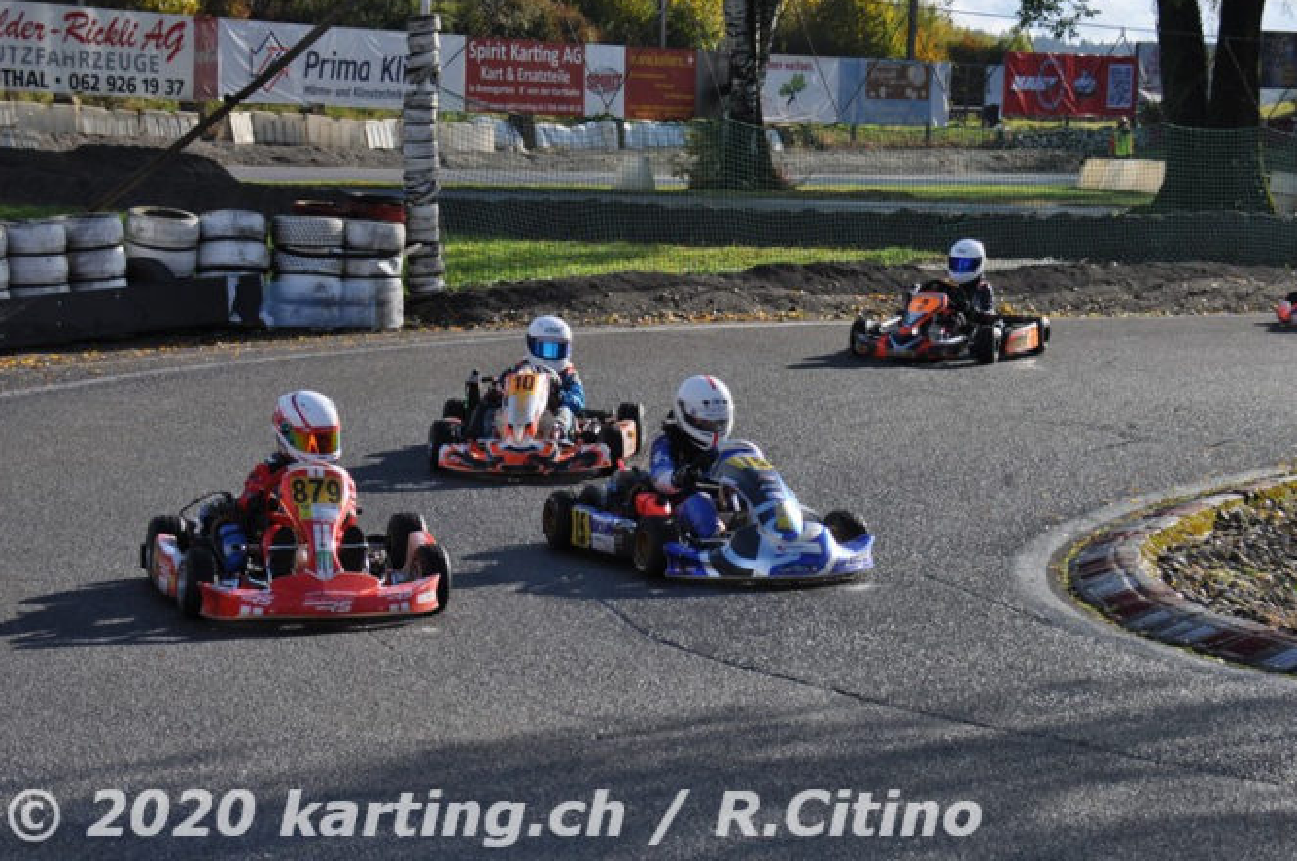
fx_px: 3581
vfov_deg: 13.7
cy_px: 430
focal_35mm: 100
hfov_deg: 20.5
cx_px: 641
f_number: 5.3
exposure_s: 1/1250
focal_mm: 65
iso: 400
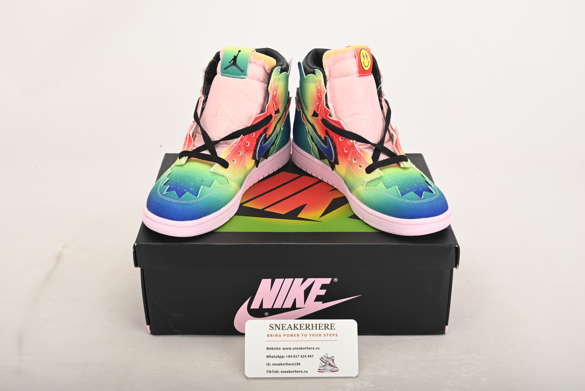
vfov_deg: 29.3
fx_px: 748
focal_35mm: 46
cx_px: 292
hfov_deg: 42.7
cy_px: 196
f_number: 11
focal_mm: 46
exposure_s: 1/200
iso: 100
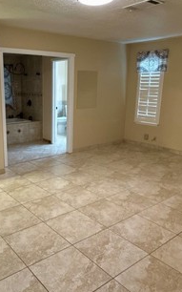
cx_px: 50
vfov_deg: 61.2
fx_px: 246
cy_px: 143
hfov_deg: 39.7
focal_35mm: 31
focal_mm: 2.22
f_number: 2.2
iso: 320
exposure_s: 1/100
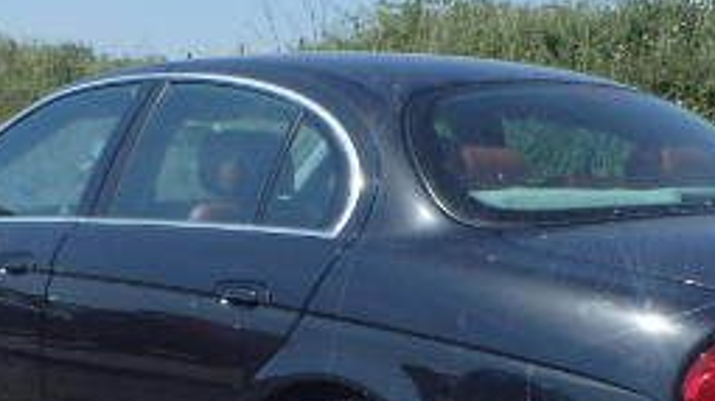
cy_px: 488
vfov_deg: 14.2
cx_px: 479
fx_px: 1553
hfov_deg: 25.8
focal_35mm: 82
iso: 125
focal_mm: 5.4
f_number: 4.1
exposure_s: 1/1000
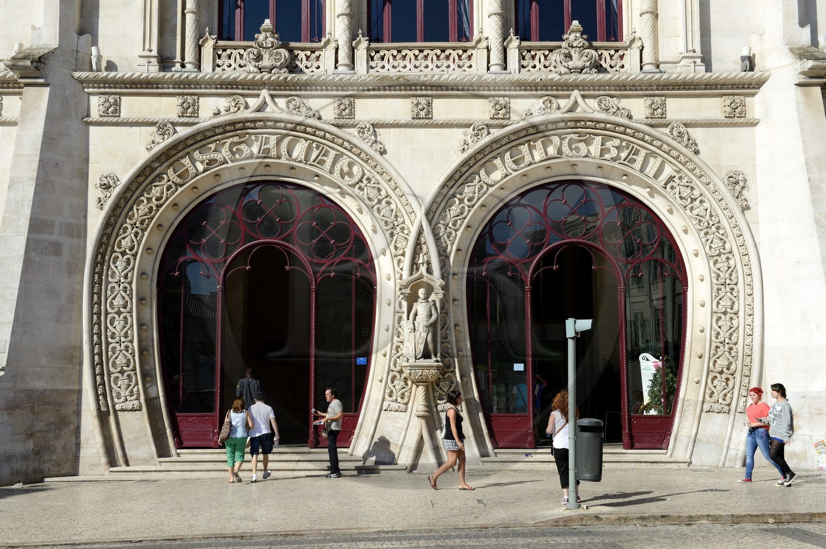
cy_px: 274
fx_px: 963
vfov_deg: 31.8
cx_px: 413
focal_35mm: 42
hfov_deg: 46.4
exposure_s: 1/200
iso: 200
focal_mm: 42
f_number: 14
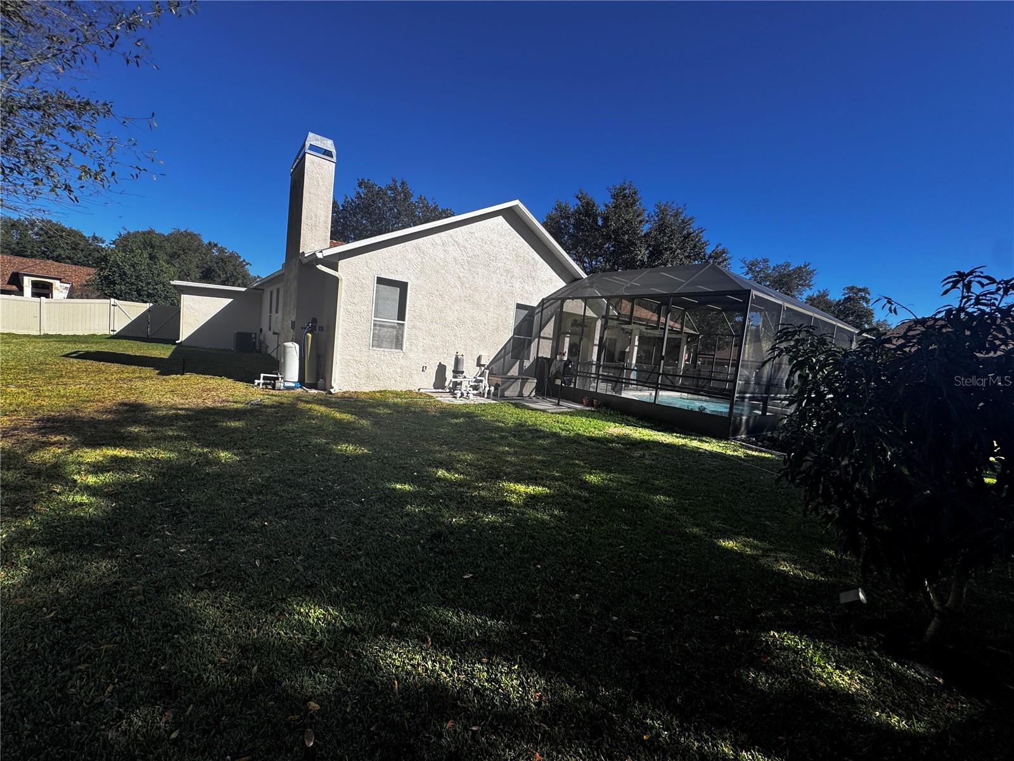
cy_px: 380
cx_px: 507
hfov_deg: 102.1
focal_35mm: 14
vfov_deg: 85.7
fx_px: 410
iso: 40
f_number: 2.2
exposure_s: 1/1748
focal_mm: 2.22
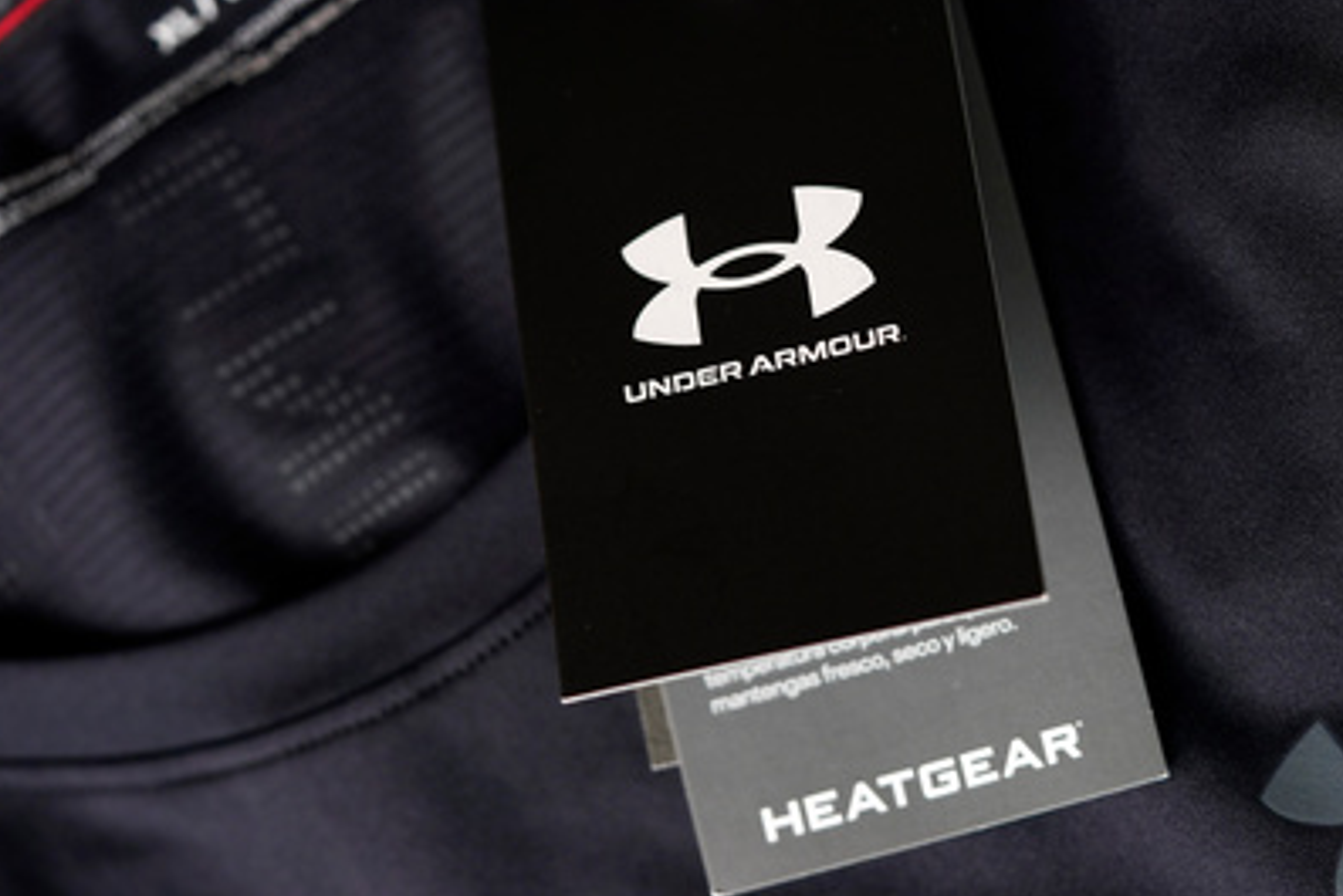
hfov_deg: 17.6
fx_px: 4329
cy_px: 418
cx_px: 788
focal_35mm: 116
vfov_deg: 11.8
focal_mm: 90
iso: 640
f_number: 3.5
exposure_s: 1/80
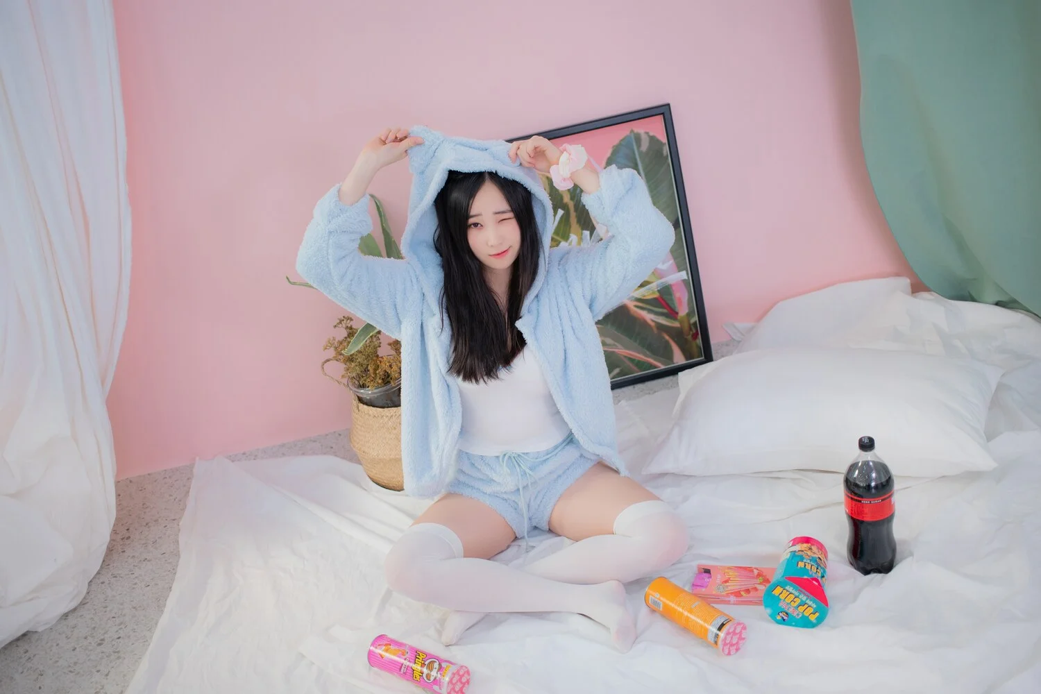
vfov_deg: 33.4
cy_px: 347
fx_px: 1157
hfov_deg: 48.5
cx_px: 520
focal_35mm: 40
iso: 200
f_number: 2.8
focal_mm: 40
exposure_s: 1/100
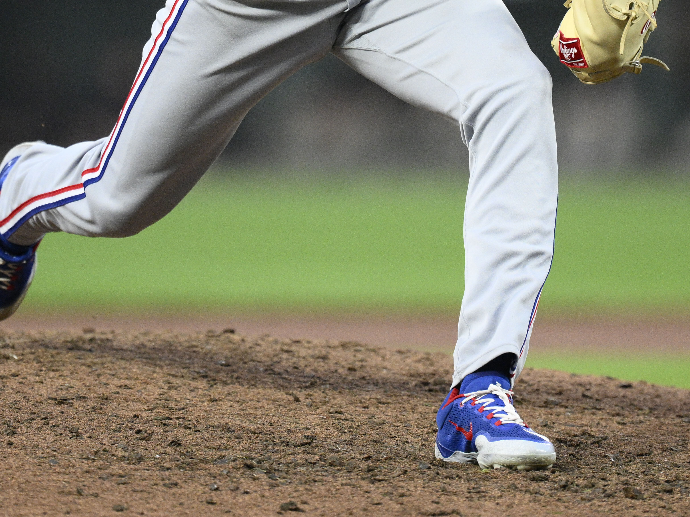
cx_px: 379
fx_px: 20391
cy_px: -92
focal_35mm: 1023
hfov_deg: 1.9
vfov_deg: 1.5
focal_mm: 400
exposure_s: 1/3200
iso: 3200
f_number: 2.8
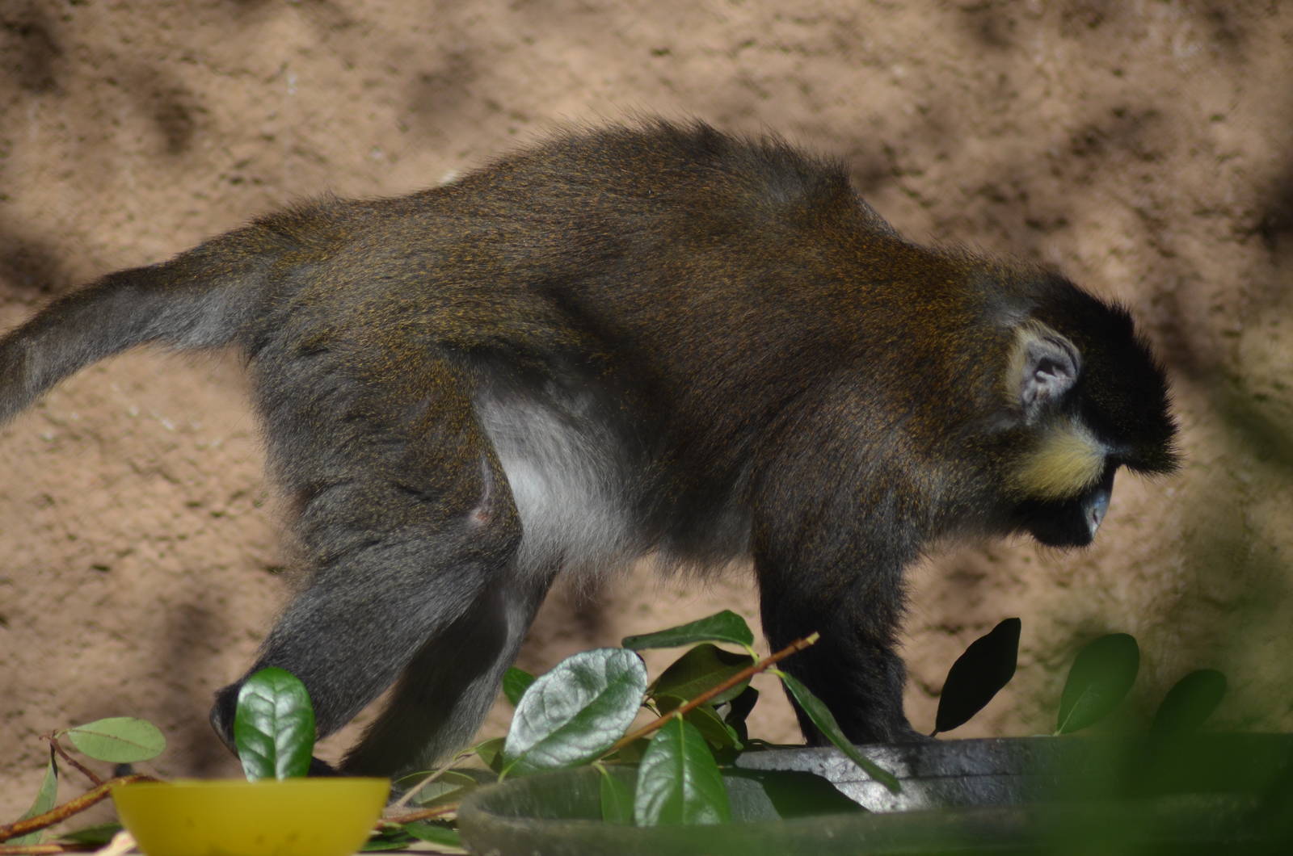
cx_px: 646
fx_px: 11829
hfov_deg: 6.3
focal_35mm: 330
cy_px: 428
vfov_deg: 4.1
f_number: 5
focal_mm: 220
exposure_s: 1/1600
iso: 400
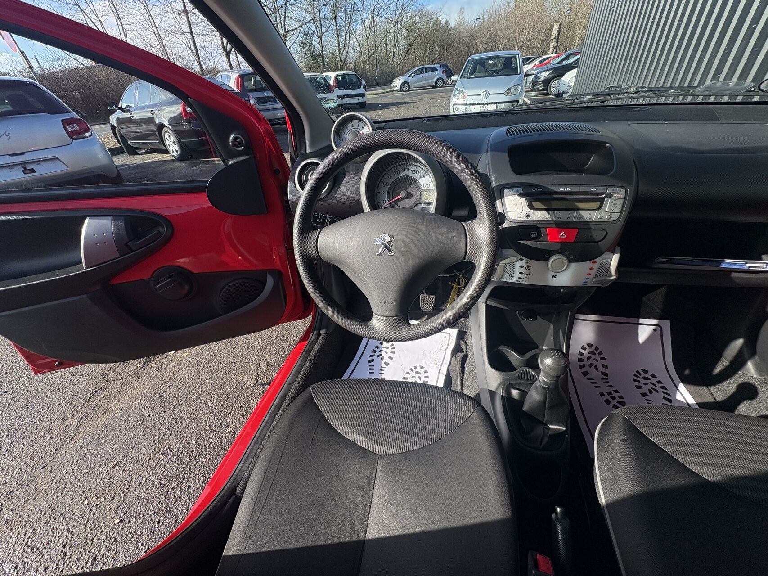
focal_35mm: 14
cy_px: 288
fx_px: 311
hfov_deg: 102.1
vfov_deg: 85.7
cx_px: 384
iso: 64
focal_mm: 2.22
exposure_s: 1/993
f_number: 2.2
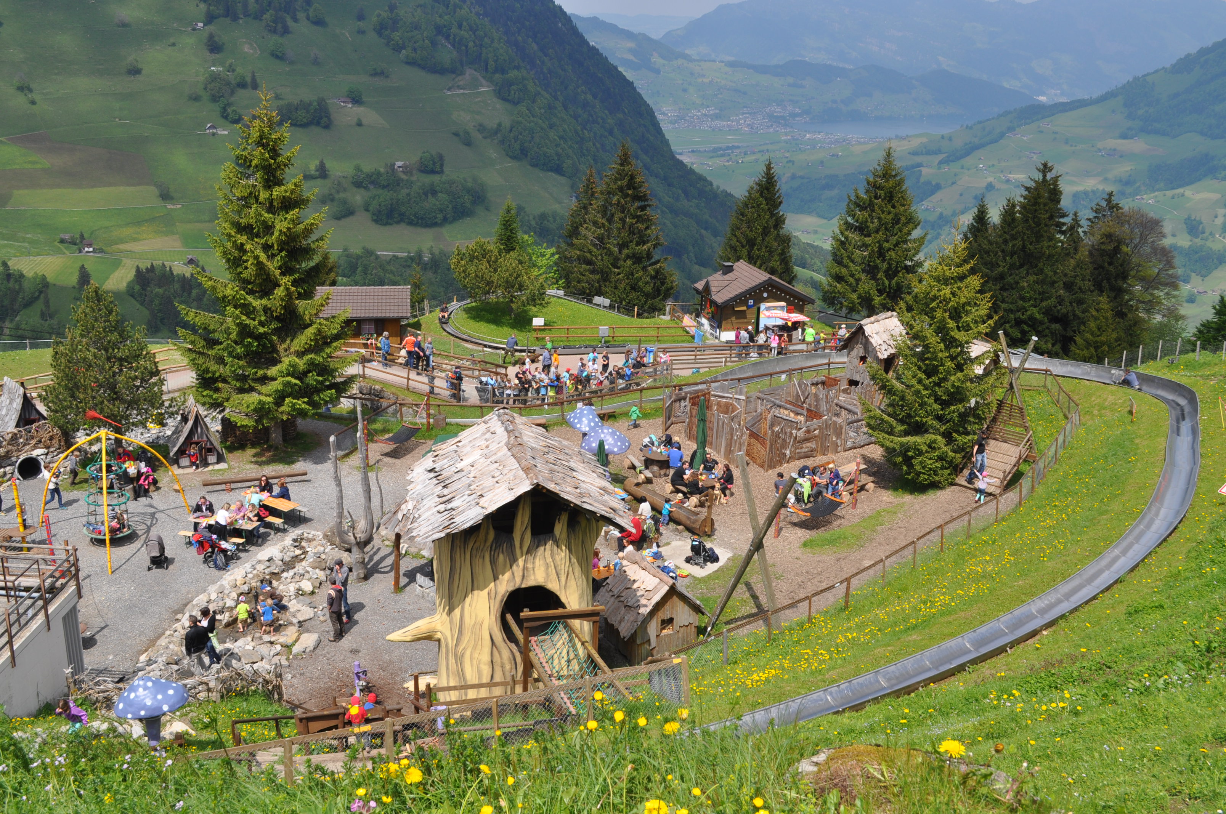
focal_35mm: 36
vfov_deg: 36.8
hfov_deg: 53.2
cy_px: 407
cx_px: 613
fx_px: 1224
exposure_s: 1/400
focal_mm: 24
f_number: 10
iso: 200
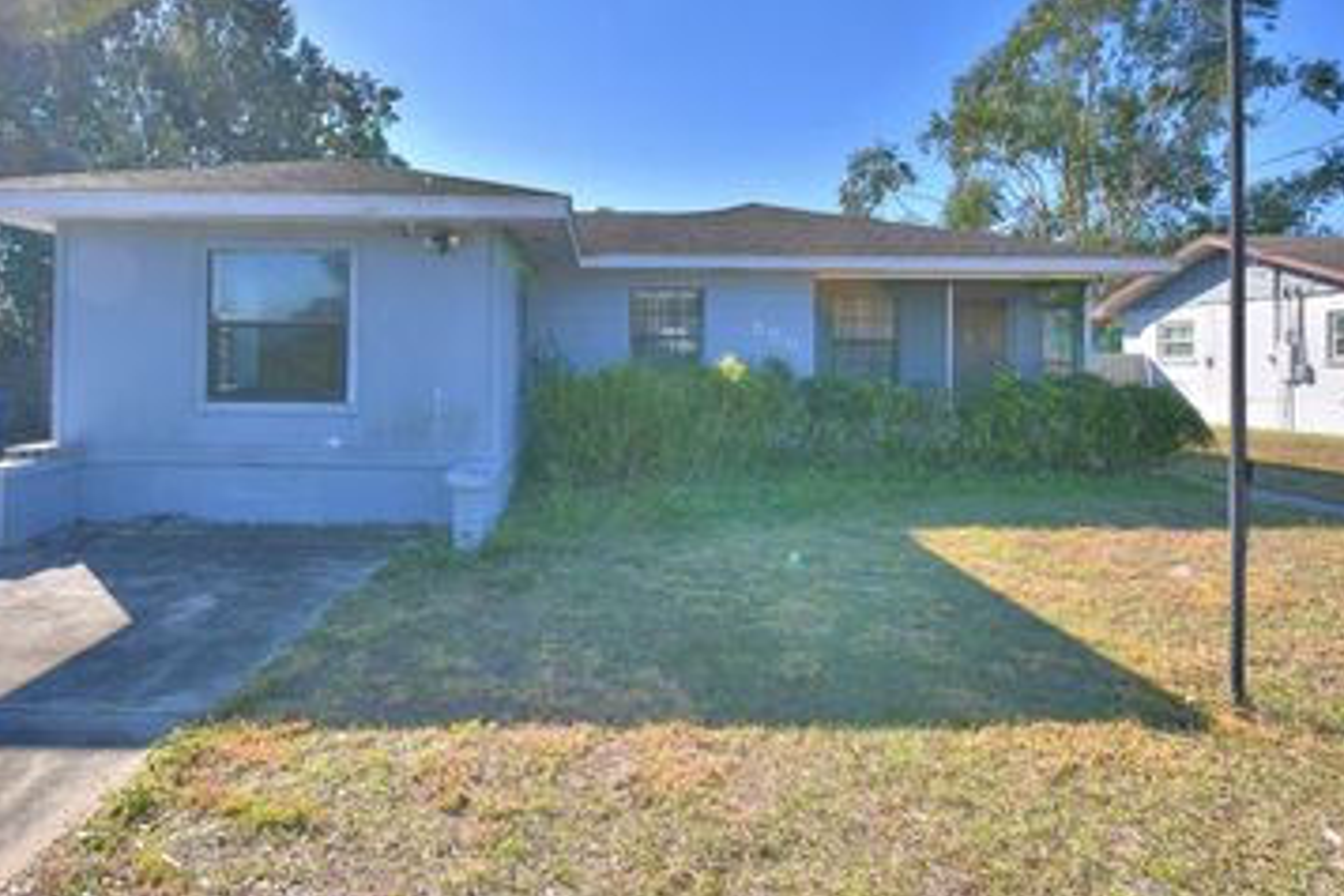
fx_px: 784
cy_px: 352
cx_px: 606
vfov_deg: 58.9
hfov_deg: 81.0
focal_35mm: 21
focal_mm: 10
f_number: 10
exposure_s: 1/250
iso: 100
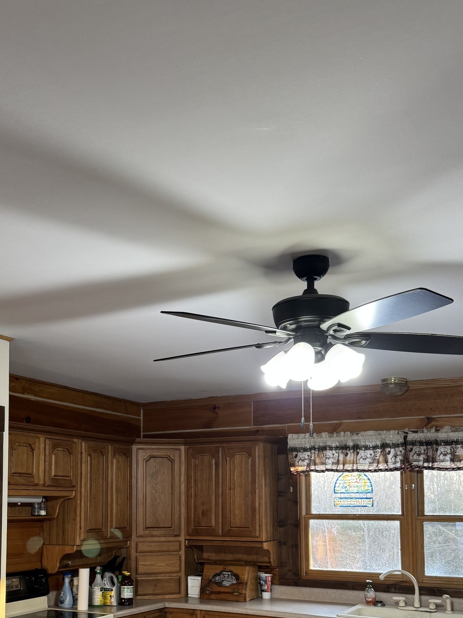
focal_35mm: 41
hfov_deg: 35.1
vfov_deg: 44.4
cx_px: 194
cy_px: 455
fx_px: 731
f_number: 1.78
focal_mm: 6.76
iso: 125
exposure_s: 1/60
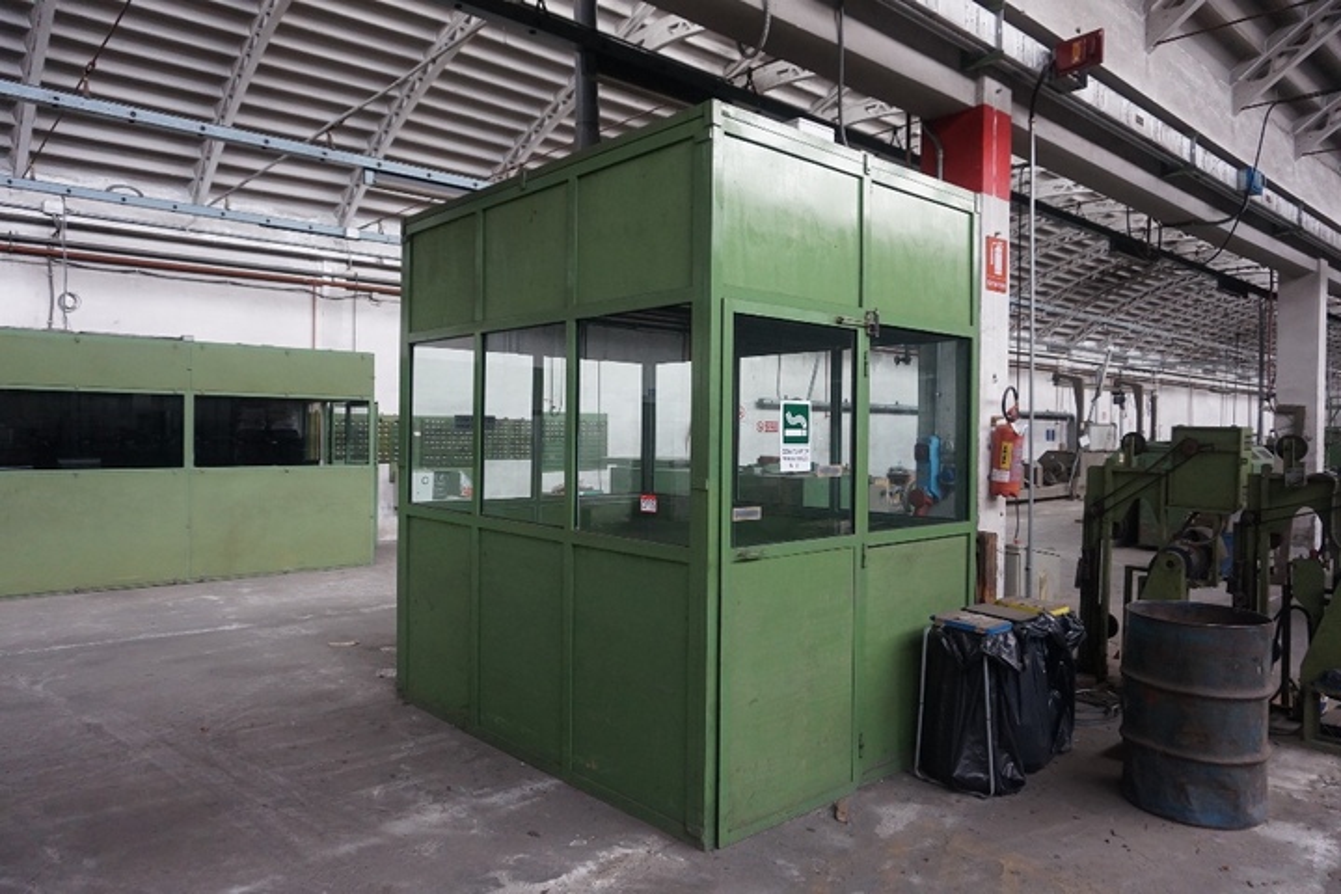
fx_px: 894
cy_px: 447
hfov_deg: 73.7
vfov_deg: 53.1
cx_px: 670
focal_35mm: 24
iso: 1600
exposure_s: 1/160
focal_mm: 16
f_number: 4
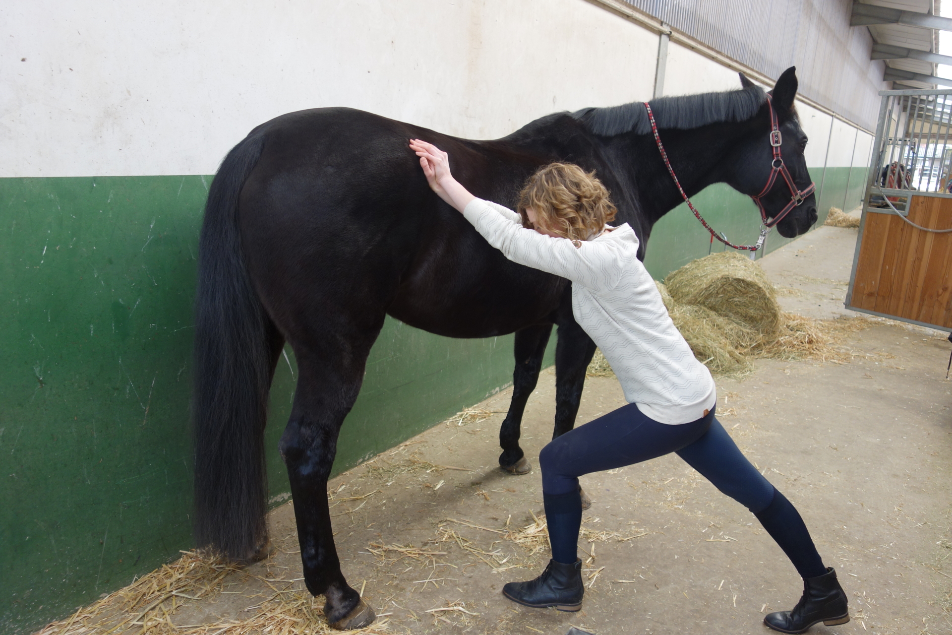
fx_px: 740
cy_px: 318
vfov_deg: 46.4
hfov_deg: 65.5
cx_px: 476
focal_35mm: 28
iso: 125
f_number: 2.2
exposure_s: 1/100
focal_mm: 10.4
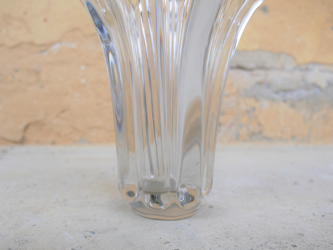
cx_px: 166
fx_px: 385
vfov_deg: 36.0
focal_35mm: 40
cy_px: 125
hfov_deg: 46.8
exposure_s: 1/400
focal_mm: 20
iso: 200
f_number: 3.2
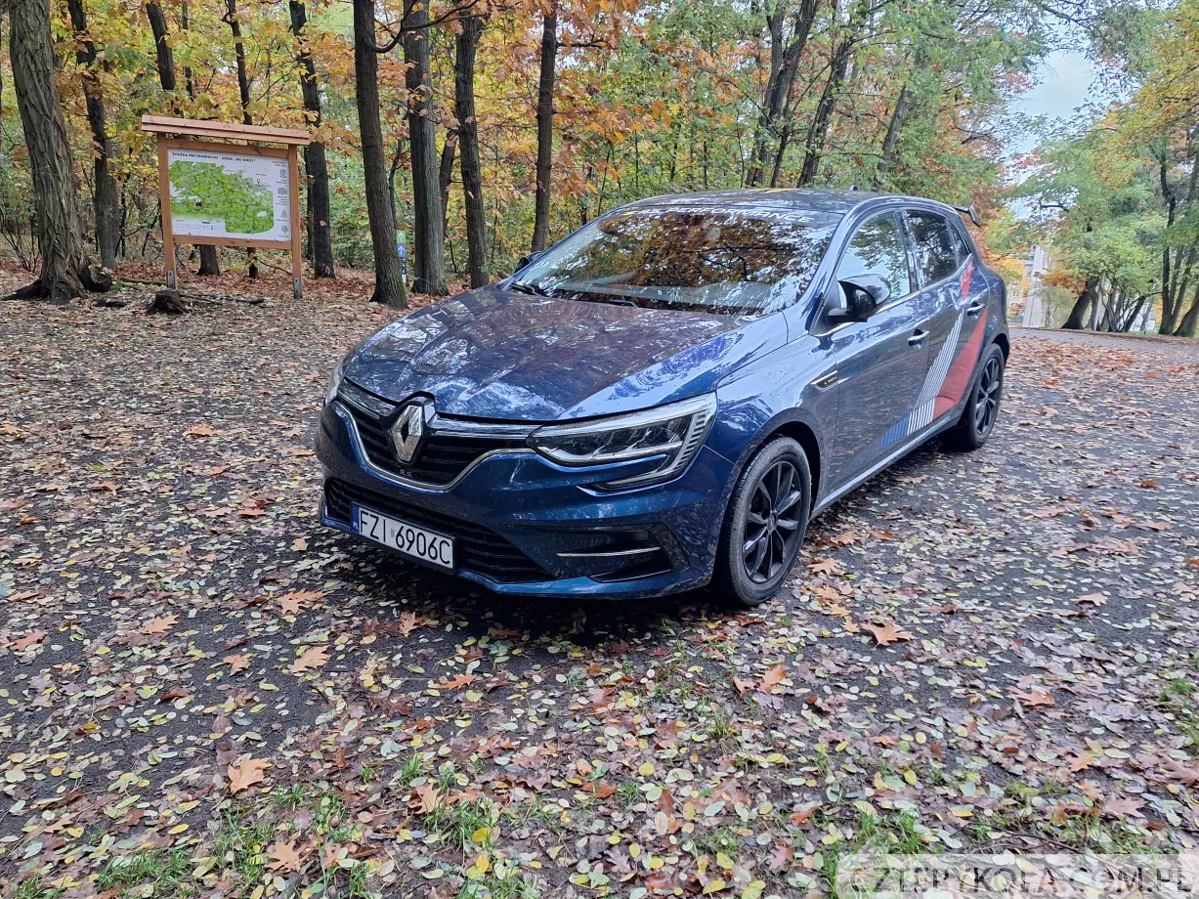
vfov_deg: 56.8
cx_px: 593
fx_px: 831
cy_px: 453
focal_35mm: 24
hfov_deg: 71.6
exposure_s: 1/50
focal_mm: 5.54
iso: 250
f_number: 1.8
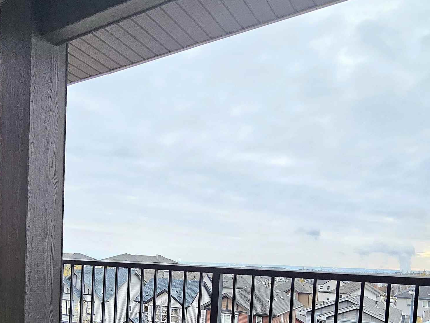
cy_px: 283
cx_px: 160
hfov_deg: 64.3
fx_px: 335
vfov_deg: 46.9
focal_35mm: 27
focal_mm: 2.2
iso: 64
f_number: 2.2
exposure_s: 1/303
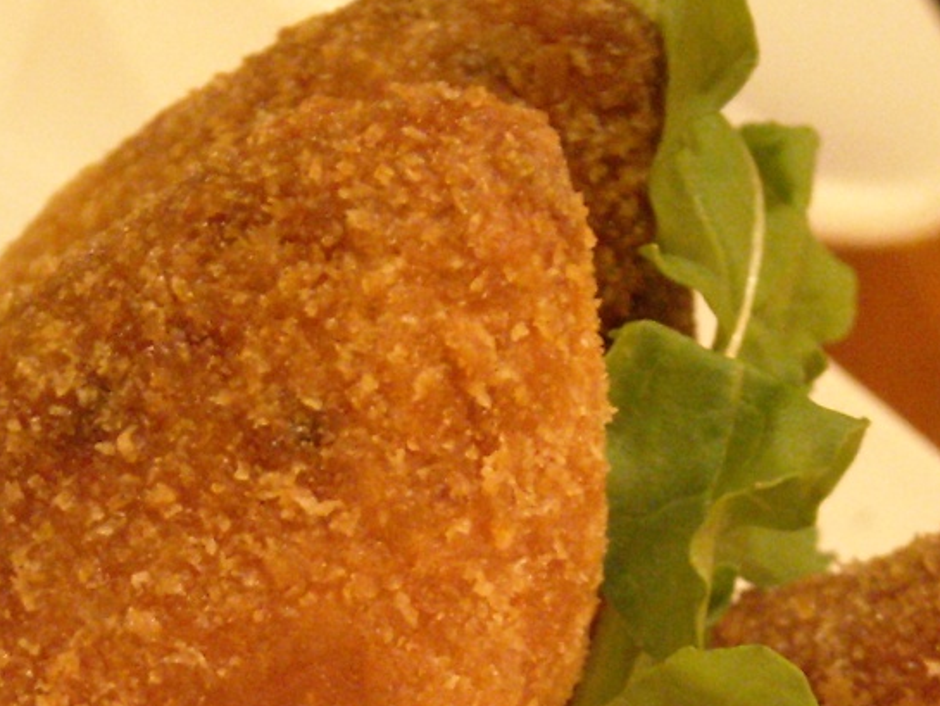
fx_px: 4699
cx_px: 488
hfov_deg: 11.4
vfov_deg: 8.5
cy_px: 678
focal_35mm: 173
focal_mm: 12.3
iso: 800
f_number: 3.9
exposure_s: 1/3
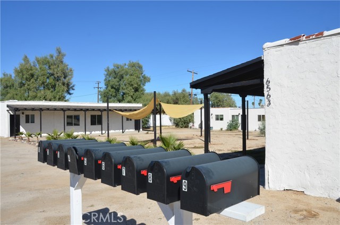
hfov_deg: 62.0
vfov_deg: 43.4
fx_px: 283
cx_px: 170
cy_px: 112
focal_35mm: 30
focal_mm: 20
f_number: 9
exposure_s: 1/320
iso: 100
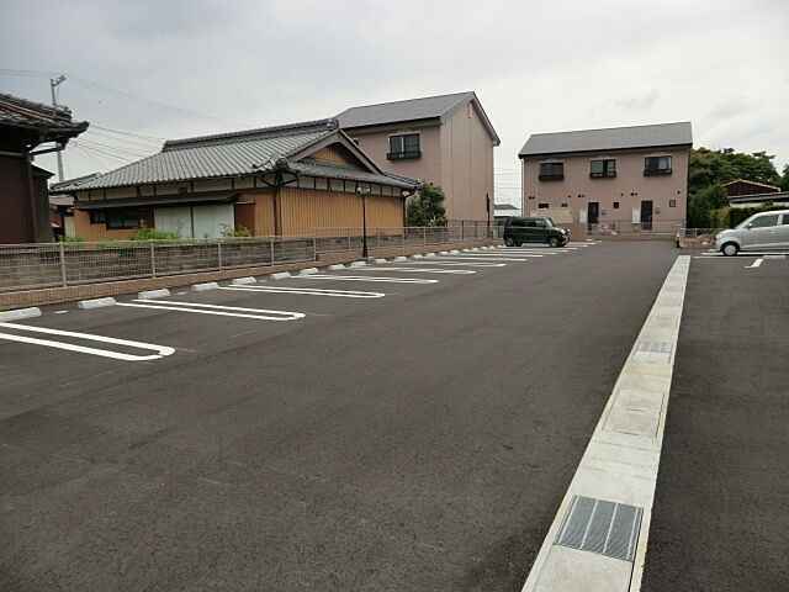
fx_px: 547
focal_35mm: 24
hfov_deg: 71.6
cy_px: 296
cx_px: 394
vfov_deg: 56.8
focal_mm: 4.3
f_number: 7.5
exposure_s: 1/320
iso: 80
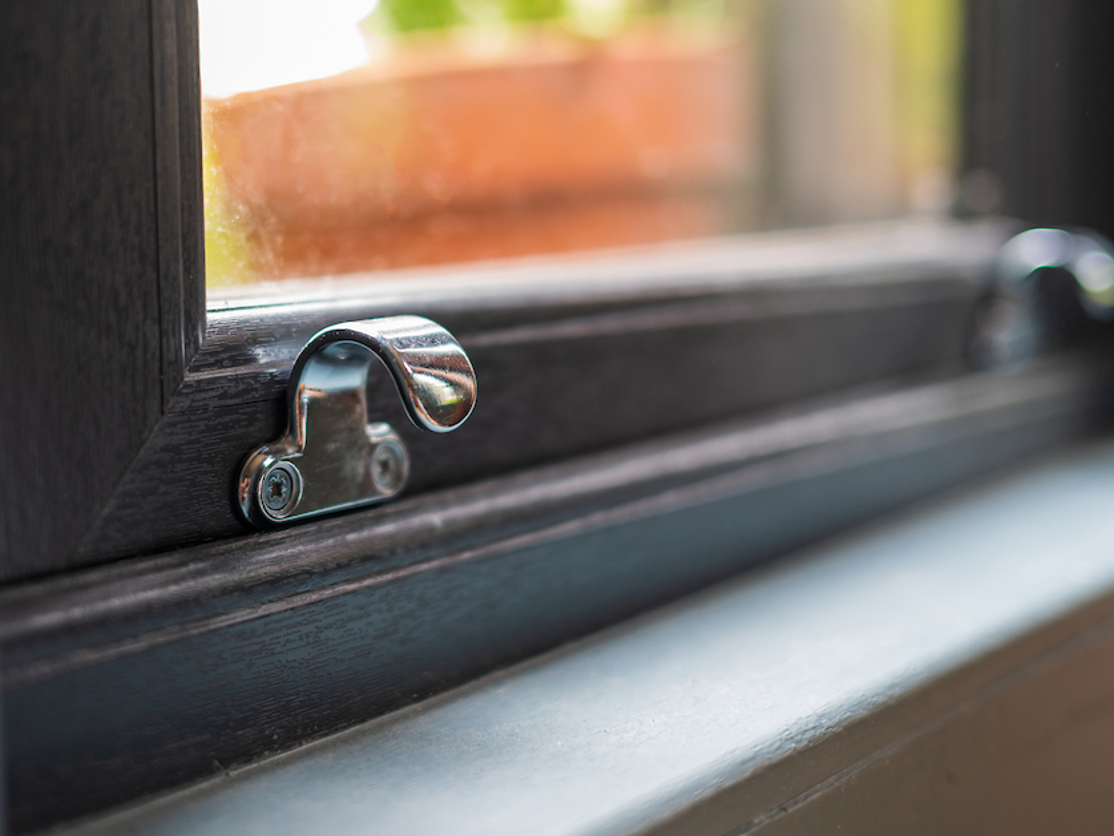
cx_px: 420
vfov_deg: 26.6
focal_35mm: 55
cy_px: 397
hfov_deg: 34.7
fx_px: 1770
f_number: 2
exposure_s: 1/125
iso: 400
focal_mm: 40
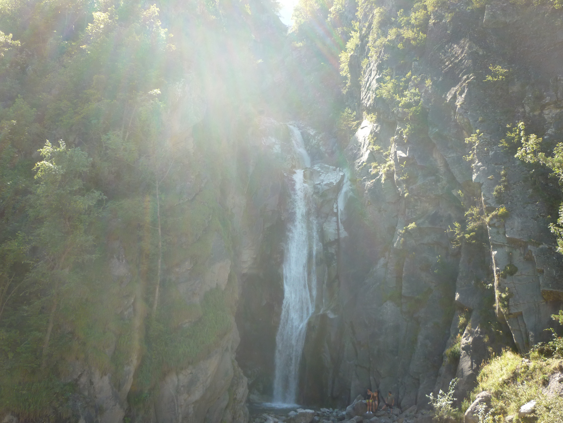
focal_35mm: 33
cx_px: 282
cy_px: 212
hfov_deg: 55.4
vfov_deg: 42.9
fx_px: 537
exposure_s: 1/200
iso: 80
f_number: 2.8
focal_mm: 5.5
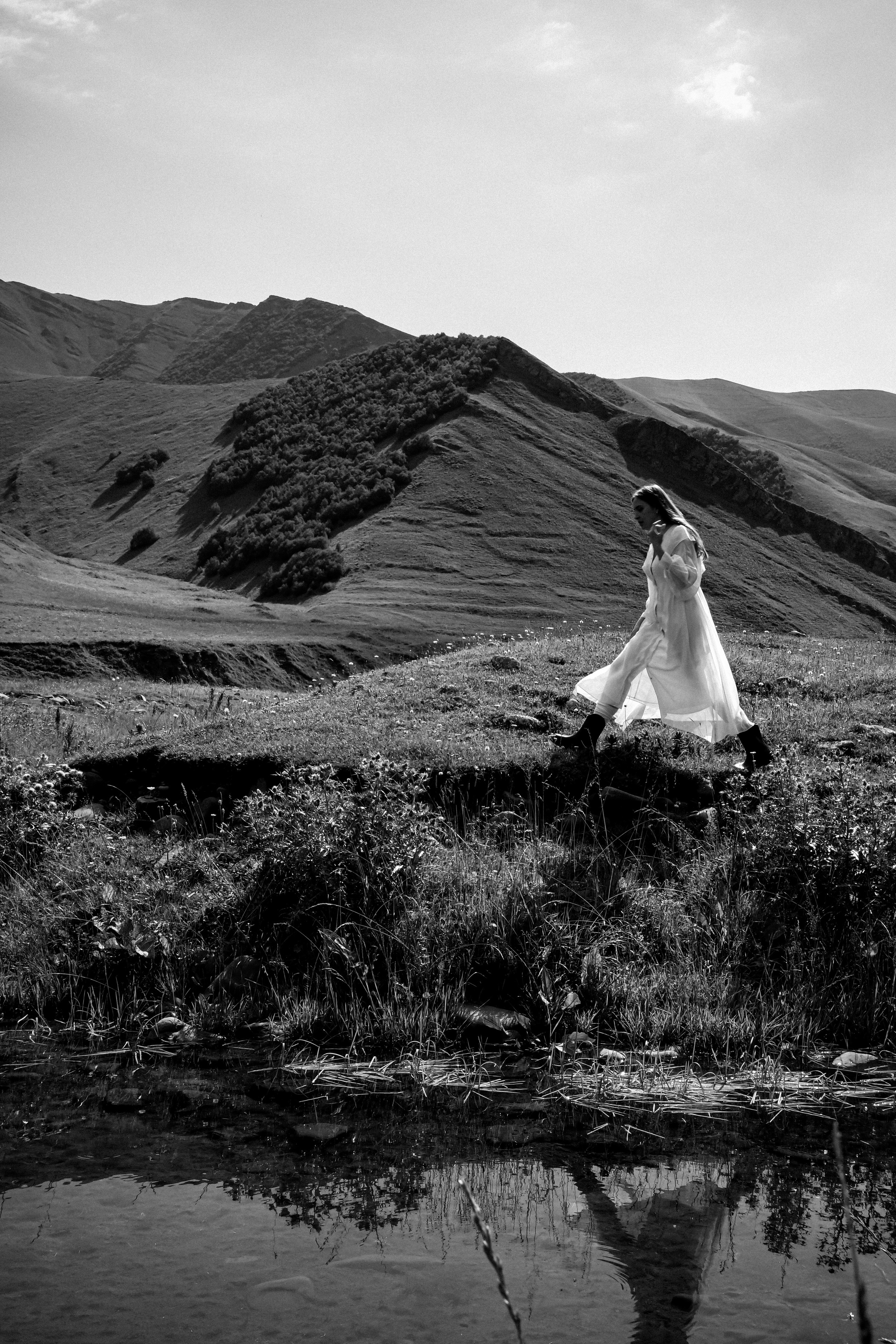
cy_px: 672
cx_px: 448
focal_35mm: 40
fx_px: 1493
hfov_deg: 33.4
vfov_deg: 48.5
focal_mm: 26.5
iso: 500
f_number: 14
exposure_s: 1/250
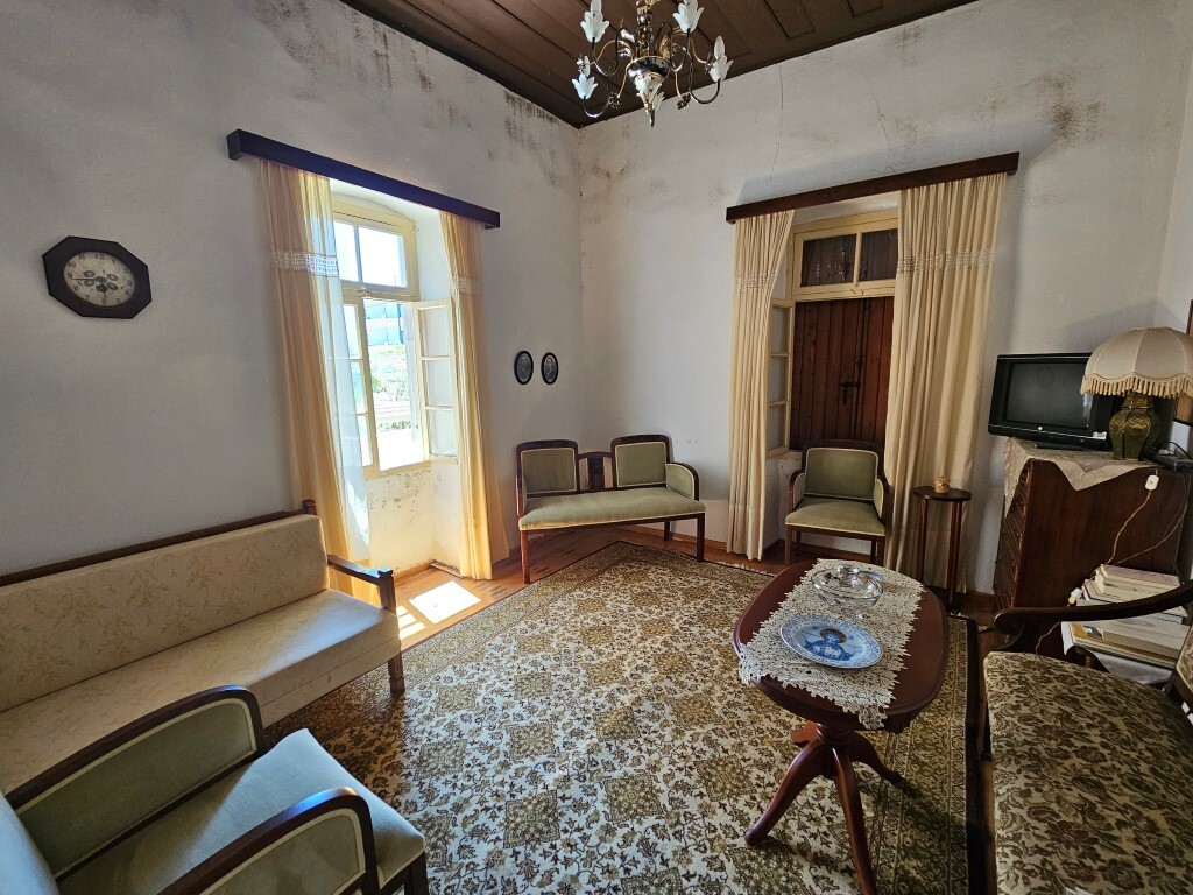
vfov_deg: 89.9
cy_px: 448
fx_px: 448
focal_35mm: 13
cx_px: 596
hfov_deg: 106.2
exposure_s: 1/50
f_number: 2.2
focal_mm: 2.2
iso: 160
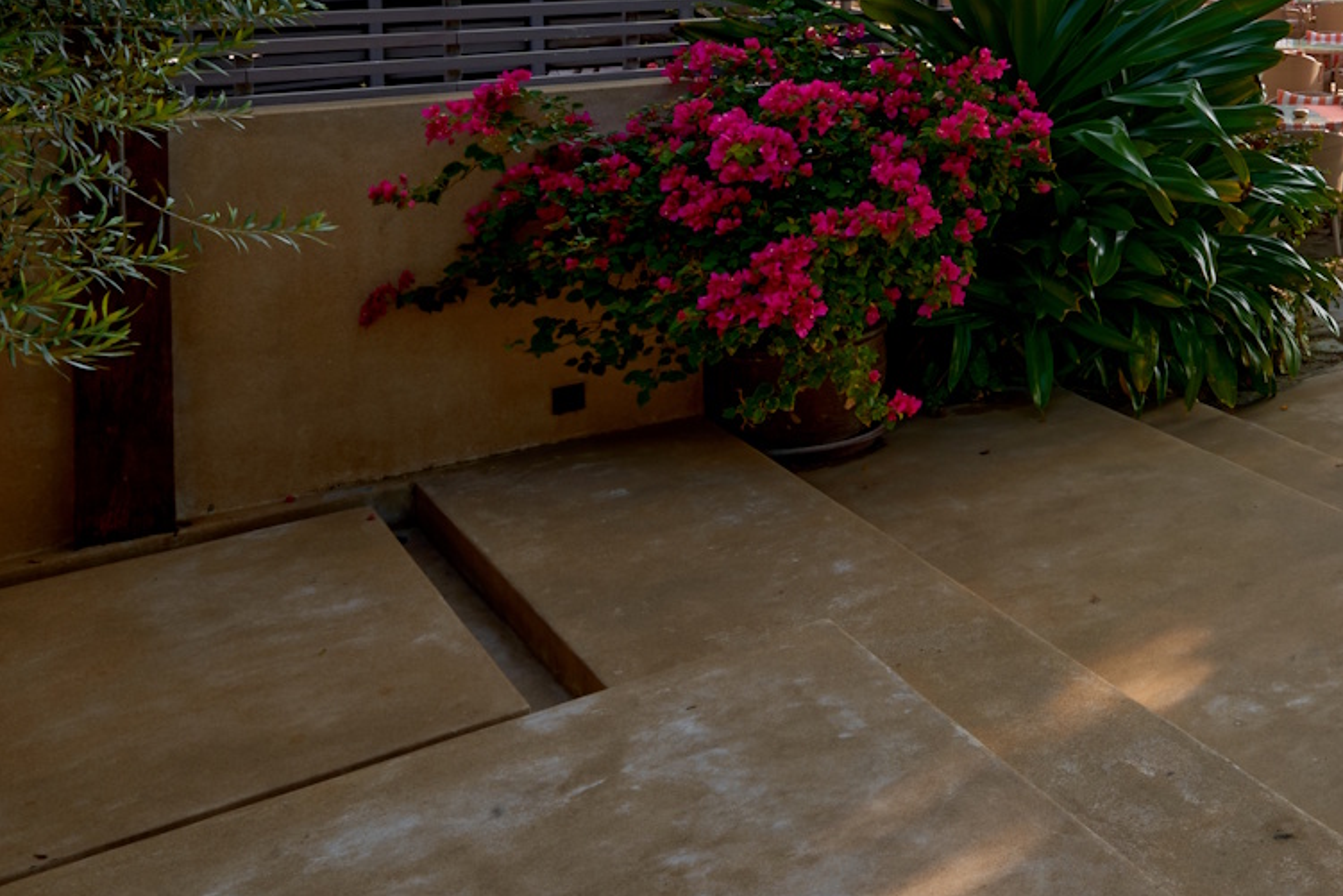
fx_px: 1604
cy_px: -42
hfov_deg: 34.4
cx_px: 1685
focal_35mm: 43
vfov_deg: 28.8
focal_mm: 17
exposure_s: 1/20
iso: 100
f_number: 22
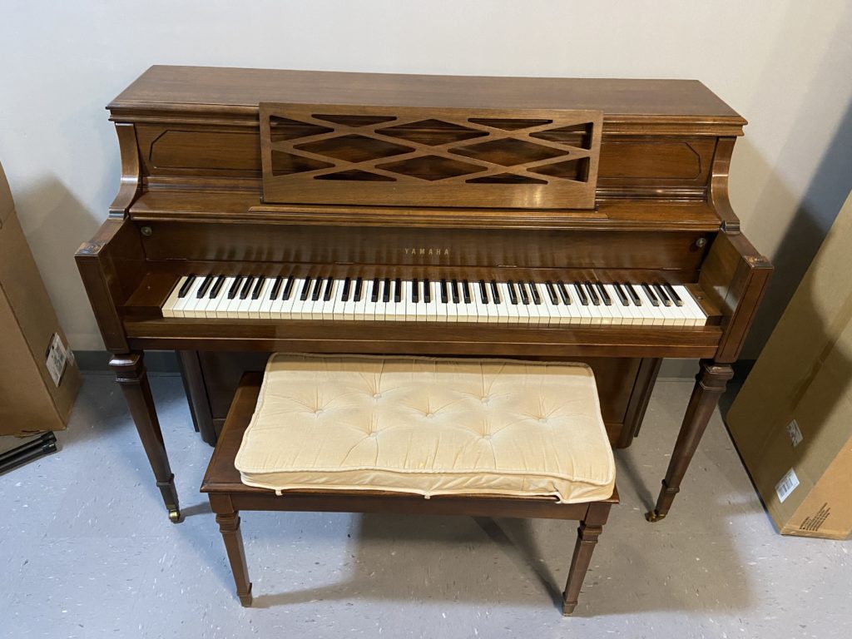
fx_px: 640
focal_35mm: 26
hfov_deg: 67.3
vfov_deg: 53.1
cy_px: 320
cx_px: 426
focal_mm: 4.25
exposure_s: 1/60
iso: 500
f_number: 1.8
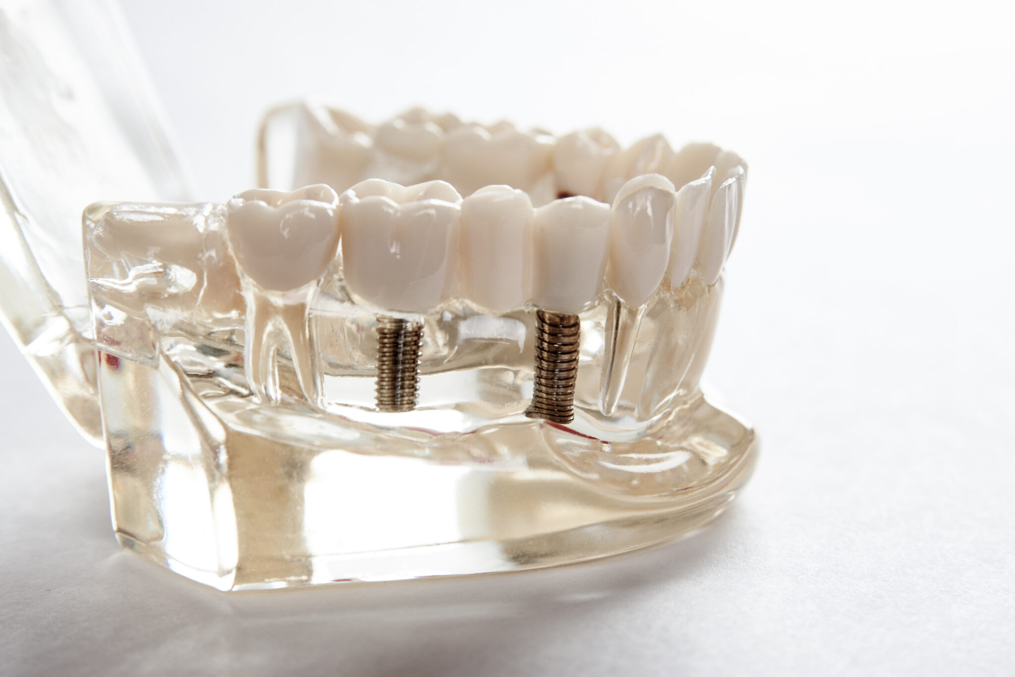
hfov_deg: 18.2
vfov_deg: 12.2
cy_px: 338
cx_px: 508
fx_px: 3171
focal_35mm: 112
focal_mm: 75
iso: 100
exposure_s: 1/125
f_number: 7.1
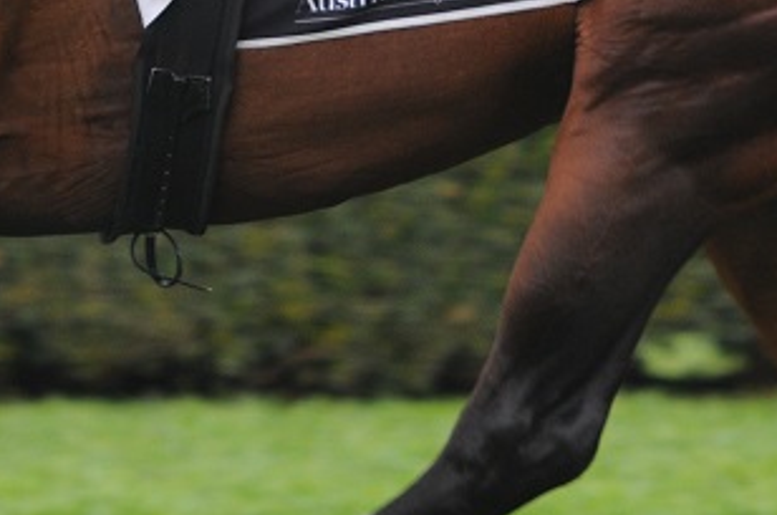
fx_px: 14625
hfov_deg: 3.0
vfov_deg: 2.0
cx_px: 252
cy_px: -35
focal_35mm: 679
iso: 400
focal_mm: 130
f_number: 2.8
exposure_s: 1/640
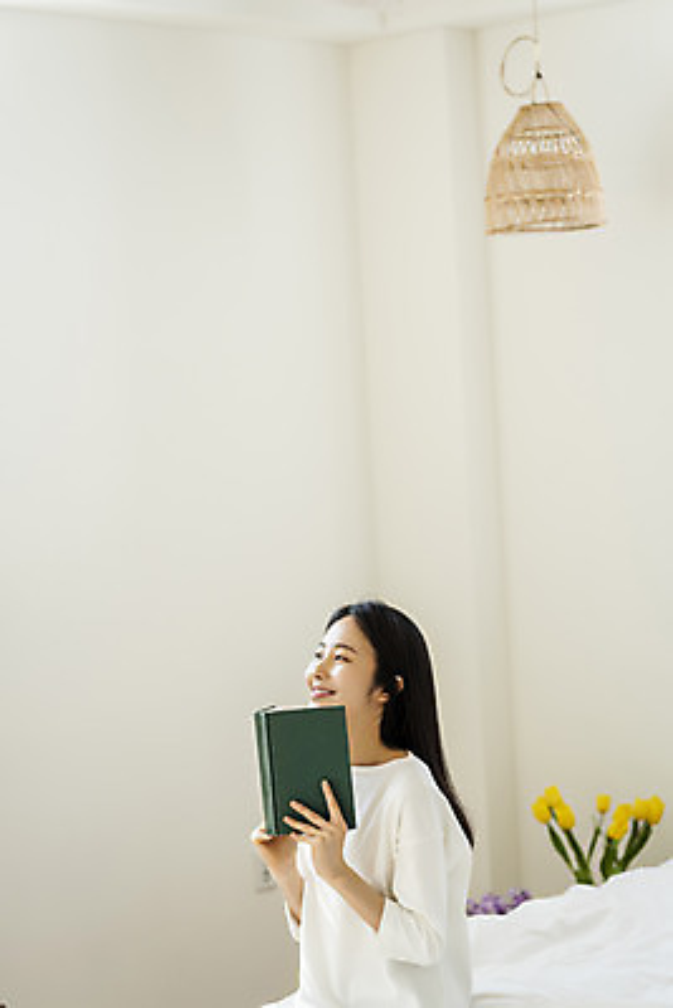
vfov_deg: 23.9
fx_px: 2381
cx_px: 336
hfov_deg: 16.1
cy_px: 504
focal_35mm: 85
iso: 125
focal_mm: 85
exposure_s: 1/200
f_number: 2.8
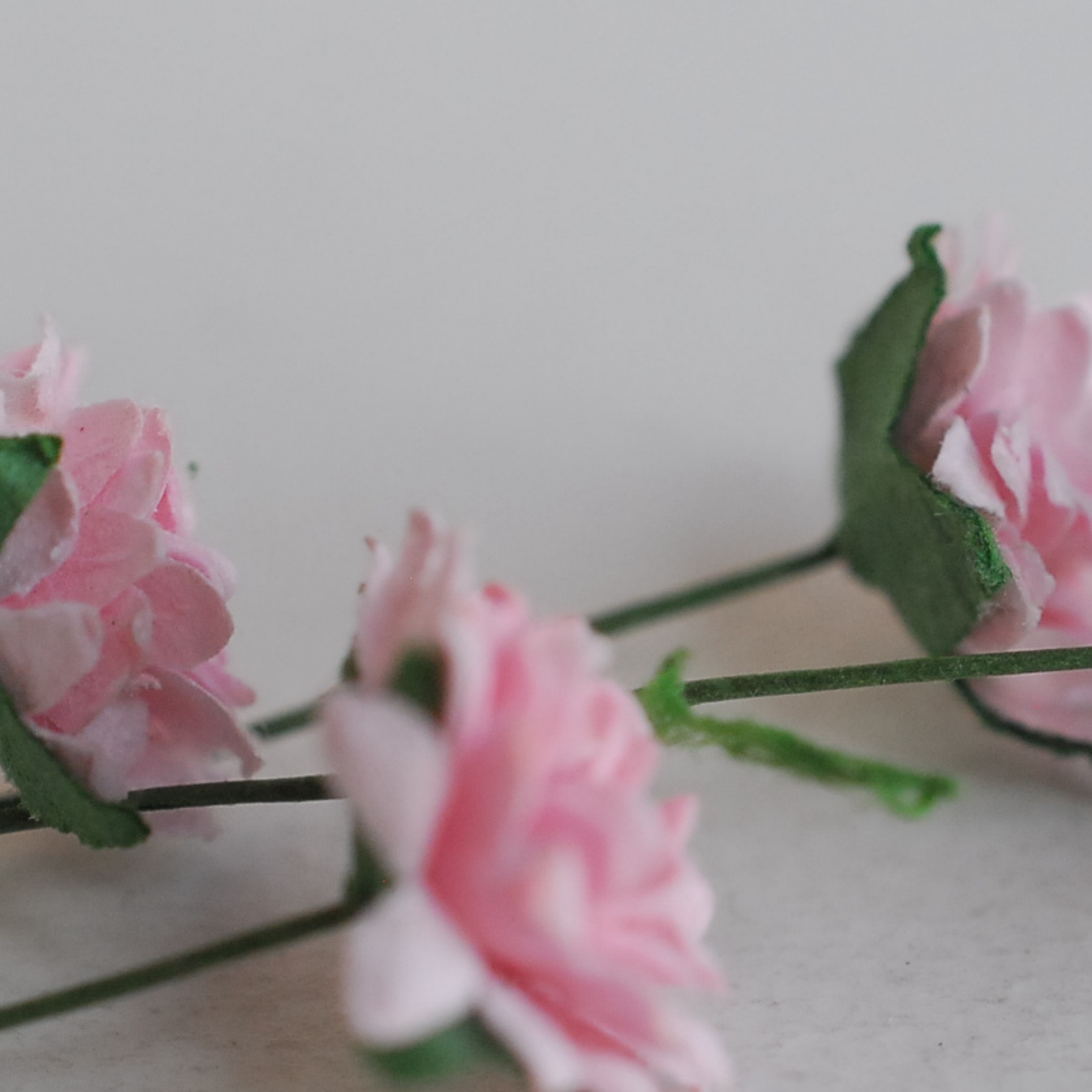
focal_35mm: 118
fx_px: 4211
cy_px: 717
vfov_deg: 14.8
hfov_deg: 14.7
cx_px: 788
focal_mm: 40
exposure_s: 1/80
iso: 640
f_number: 5.6
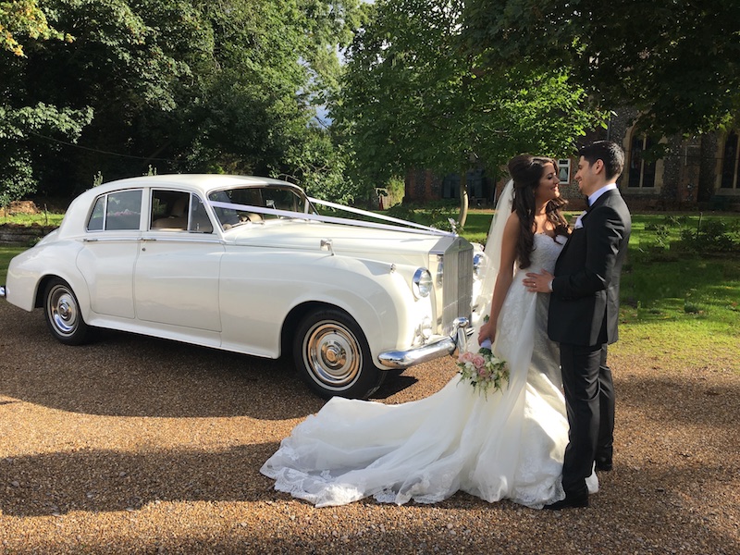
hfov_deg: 61.7
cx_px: 370
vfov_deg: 48.2
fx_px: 620
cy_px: 278
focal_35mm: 29
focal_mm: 4.15
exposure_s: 1/864
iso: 25
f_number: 2.2
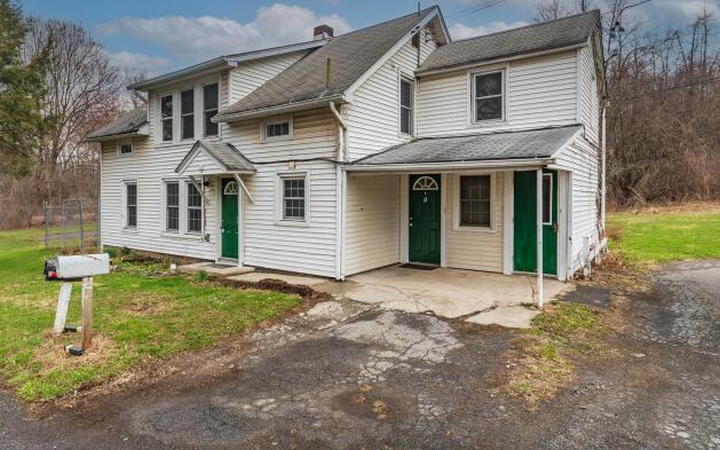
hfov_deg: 82.1
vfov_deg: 57.0
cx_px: 331
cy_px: 192
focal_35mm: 21
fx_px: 412
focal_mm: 12
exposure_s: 1/200
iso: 100
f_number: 7.1
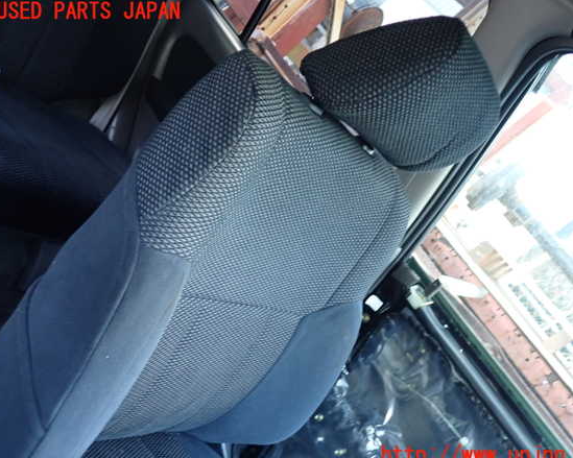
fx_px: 543
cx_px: 304
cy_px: 234
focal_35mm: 32
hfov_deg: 55.6
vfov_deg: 45.8
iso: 250
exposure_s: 1/30
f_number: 2.3
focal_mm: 5.4
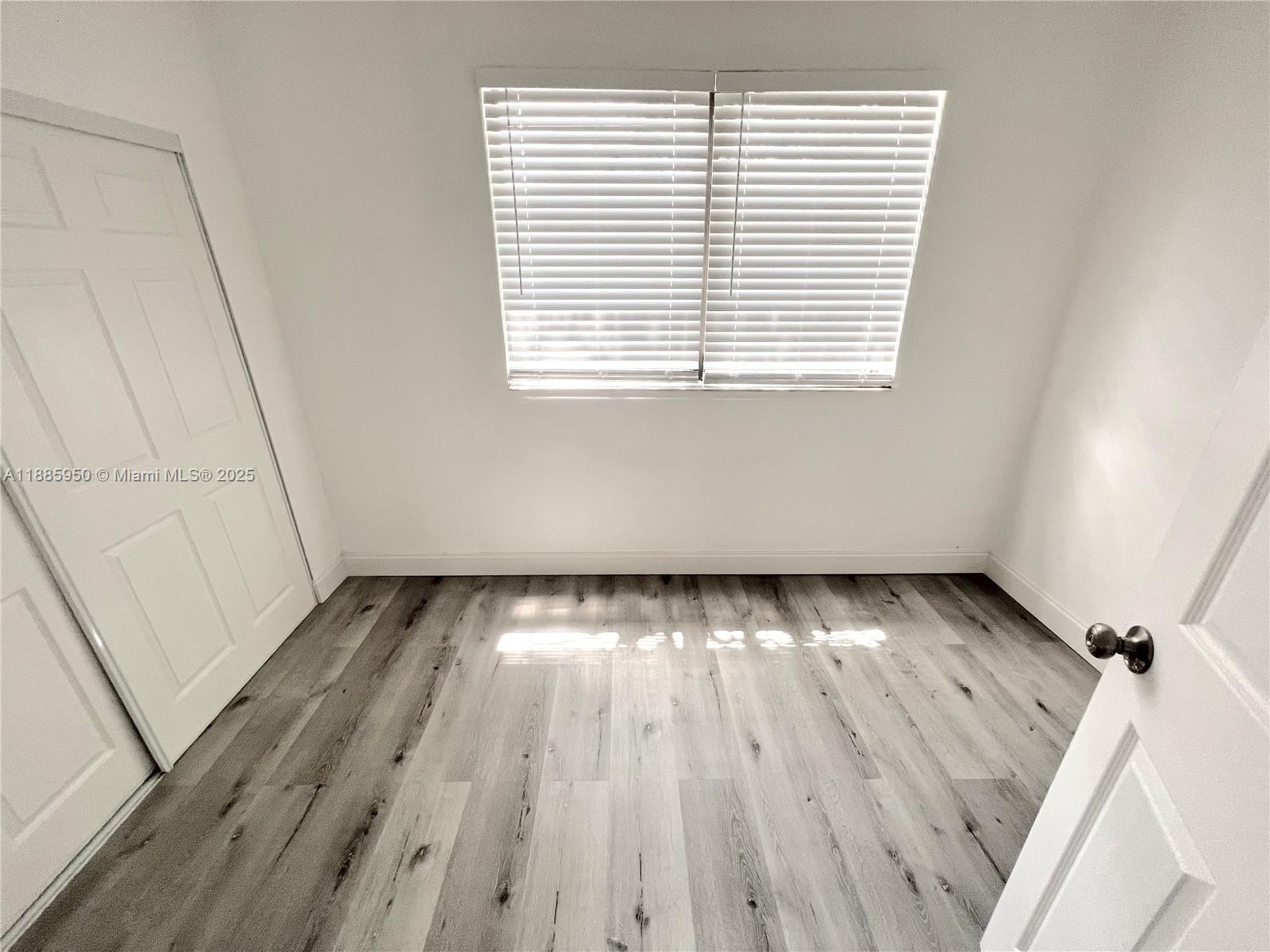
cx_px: 635
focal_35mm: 13
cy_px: 476
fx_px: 477
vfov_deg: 89.9
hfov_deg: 106.2
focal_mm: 1.57
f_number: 1.8
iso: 125
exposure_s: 1/120
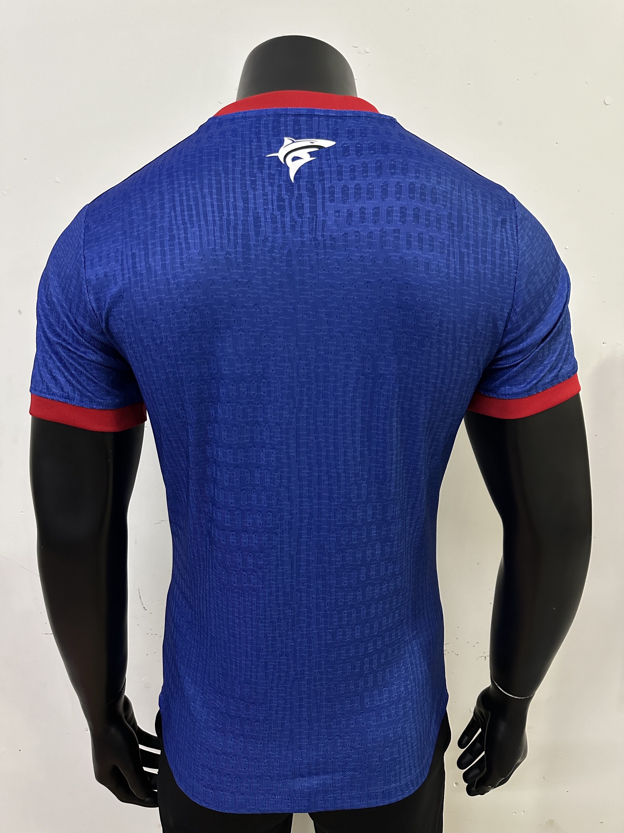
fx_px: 577
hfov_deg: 56.8
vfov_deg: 71.6
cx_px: 312
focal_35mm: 24
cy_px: 416
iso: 500
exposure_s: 1/50
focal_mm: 6.86
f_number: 1.78
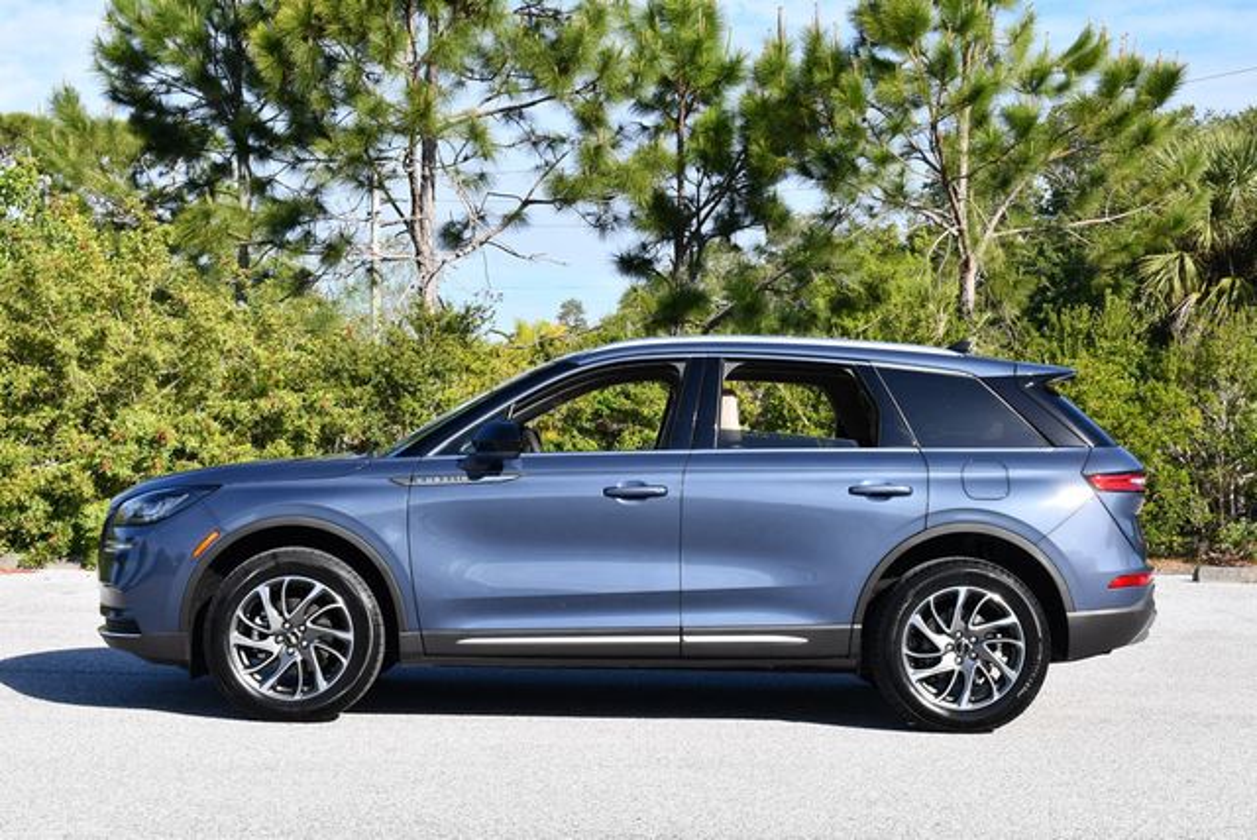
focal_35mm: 60
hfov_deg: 33.4
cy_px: 420
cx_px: 628
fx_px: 2097
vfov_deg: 22.7
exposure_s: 1/250
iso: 180
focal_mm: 30
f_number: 8
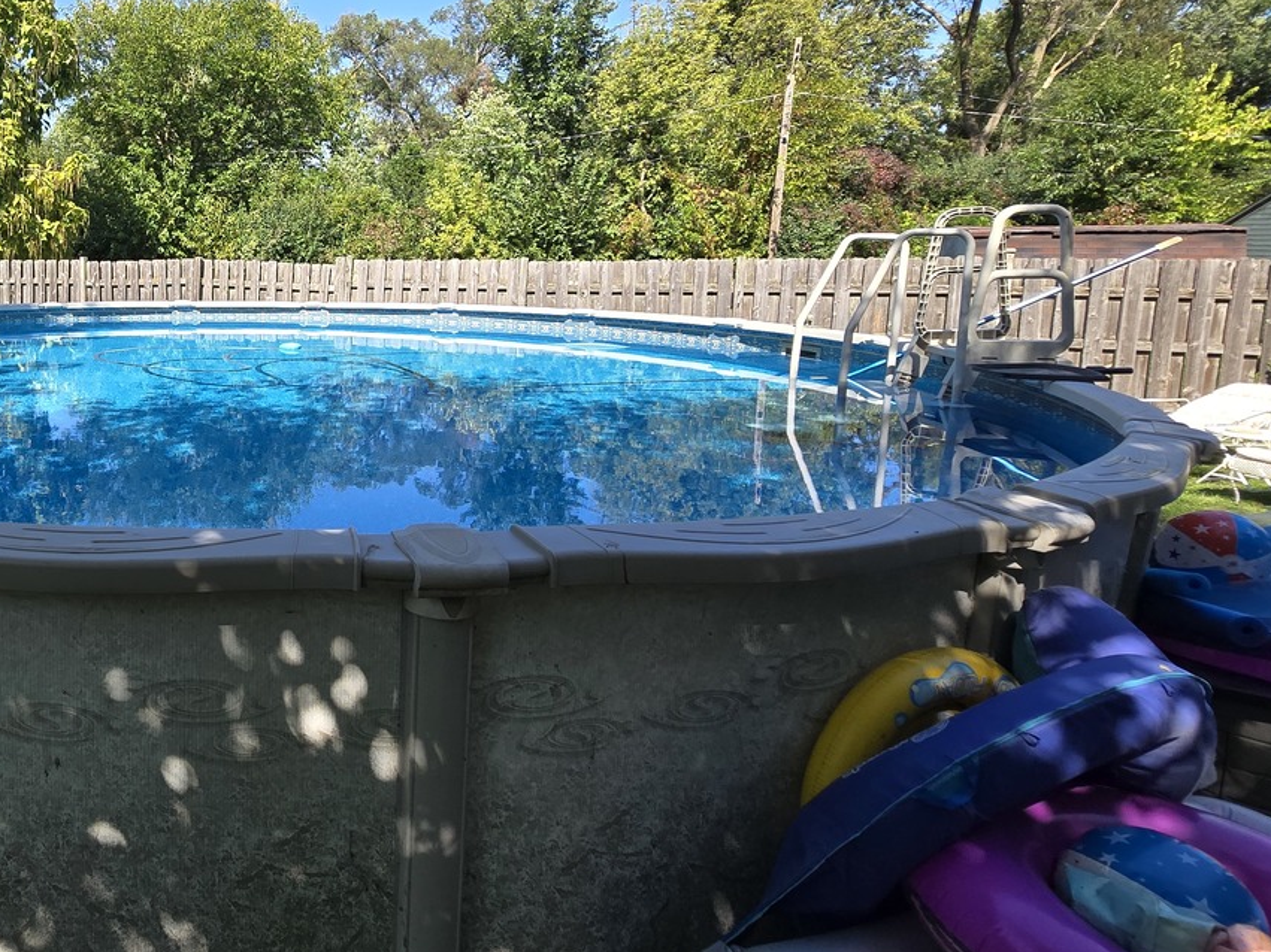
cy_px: 367
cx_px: 214
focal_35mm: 22
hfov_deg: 67.4
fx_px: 808
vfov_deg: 60.4
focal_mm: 2.2
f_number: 2.2
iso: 50
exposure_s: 1/861
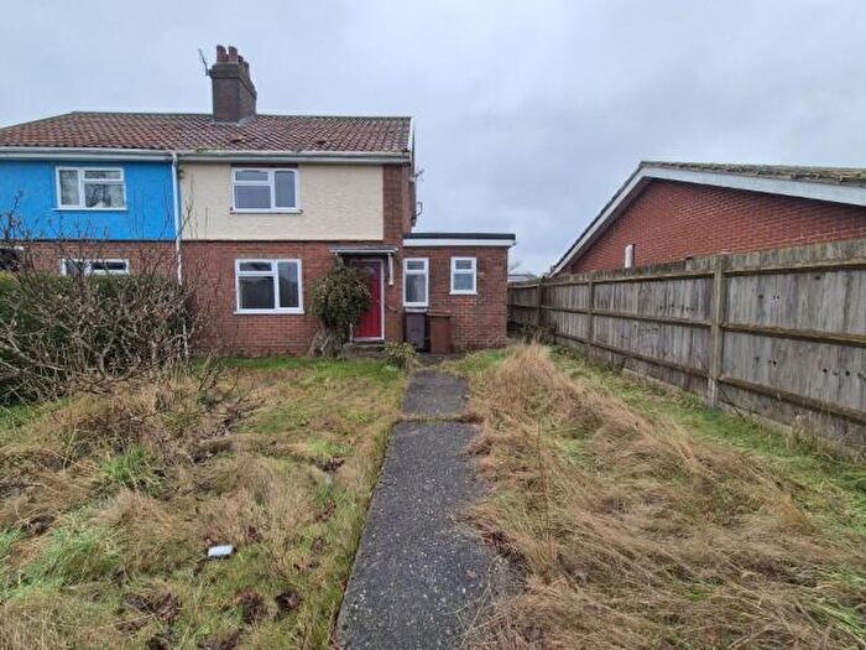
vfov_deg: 89.9
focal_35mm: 13
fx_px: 325
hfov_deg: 106.2
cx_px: 433
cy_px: 325
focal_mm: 2.2
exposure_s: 1/380
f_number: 2.2
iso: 50
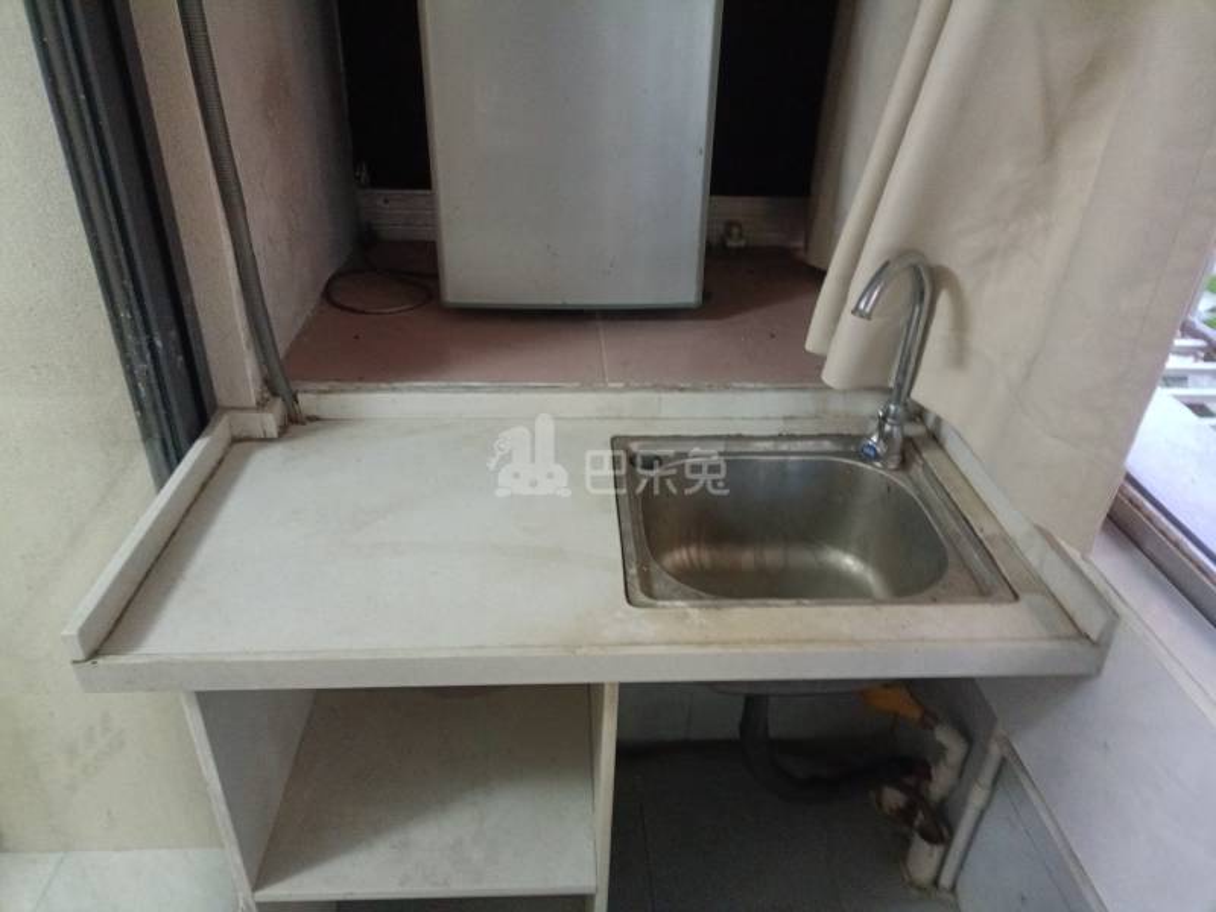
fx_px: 913
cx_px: 608
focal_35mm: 26
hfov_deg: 67.3
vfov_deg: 53.1
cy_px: 456
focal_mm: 4.65
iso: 2571
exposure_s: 1/25
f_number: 1.8
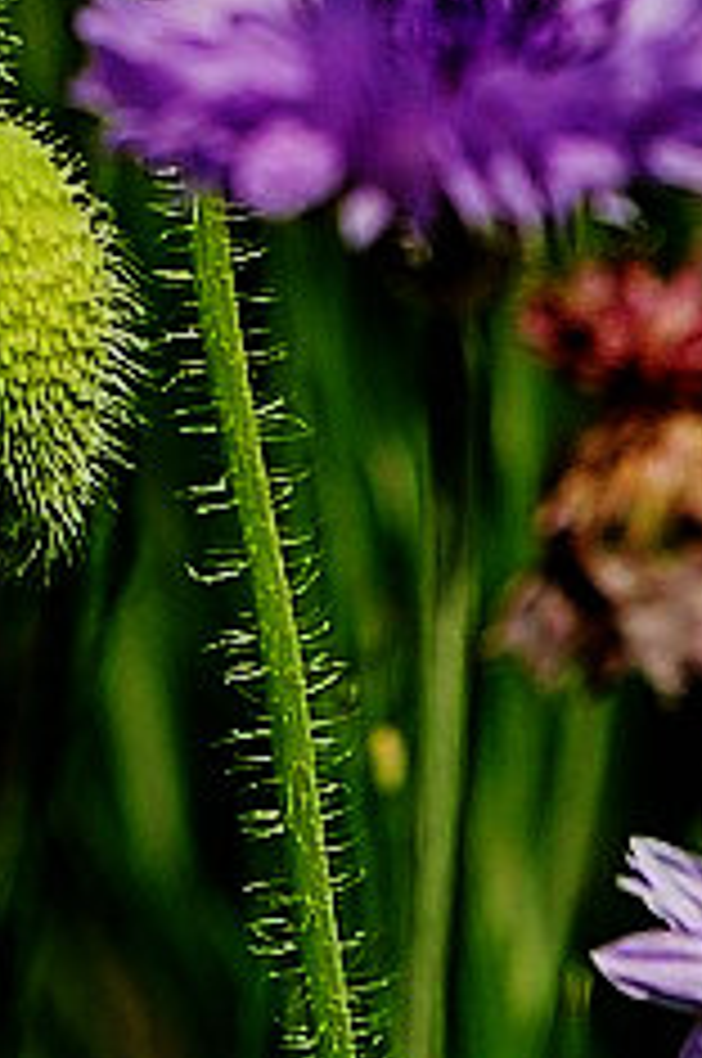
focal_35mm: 1541
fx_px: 45204
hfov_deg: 0.9
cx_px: -810
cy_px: -1558
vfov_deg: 1.3
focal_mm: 200
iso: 100
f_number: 5
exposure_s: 1/320
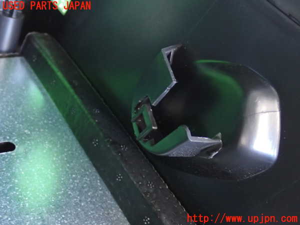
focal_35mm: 47
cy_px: 112
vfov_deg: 30.9
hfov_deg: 40.4
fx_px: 407
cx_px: 150
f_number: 3.1
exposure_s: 1/13
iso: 1250
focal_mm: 8.4
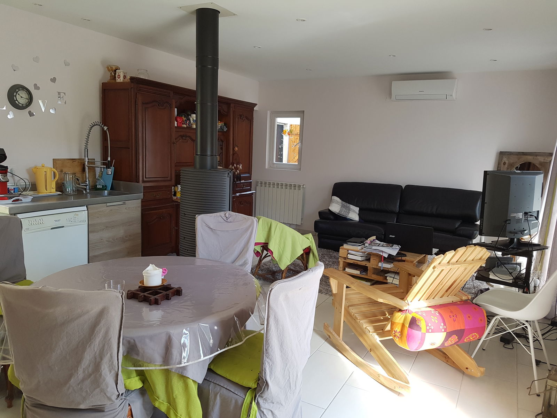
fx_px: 418
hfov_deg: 67.3
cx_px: 278
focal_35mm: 26
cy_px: 209
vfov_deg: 53.1
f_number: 1.7
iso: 80
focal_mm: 4.2
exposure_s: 1/100
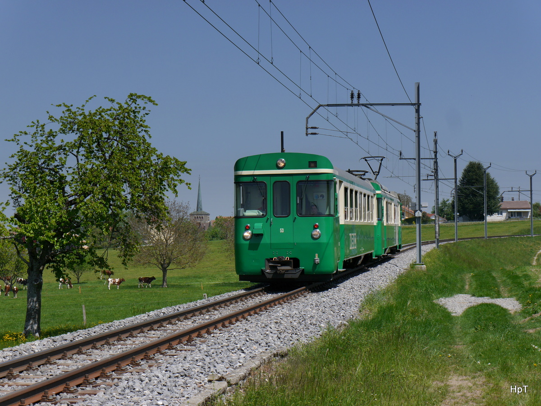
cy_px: 203
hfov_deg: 26.3
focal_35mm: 74
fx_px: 1157
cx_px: 270
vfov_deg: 19.9
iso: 160
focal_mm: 37
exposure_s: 1/320
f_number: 10
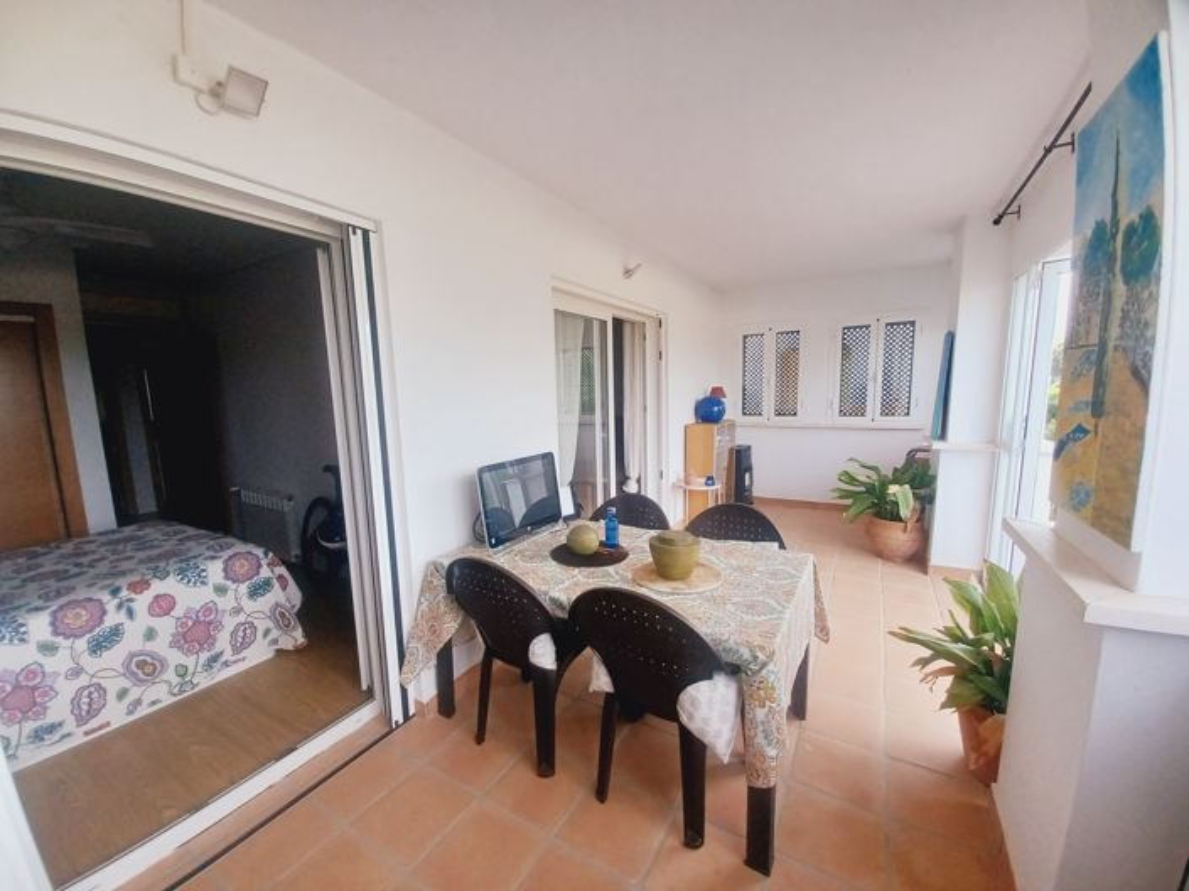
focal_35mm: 13
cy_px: 446
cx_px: 594
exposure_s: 1/100
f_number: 2.2
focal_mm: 1.42
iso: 50
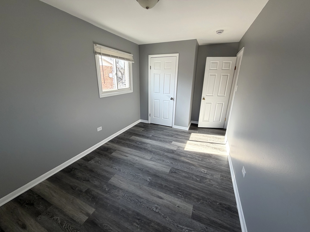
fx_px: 125
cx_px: 155
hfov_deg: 102.1
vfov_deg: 85.7
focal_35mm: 14
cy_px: 116
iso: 80
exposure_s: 1/121
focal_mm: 2.22
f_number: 2.2
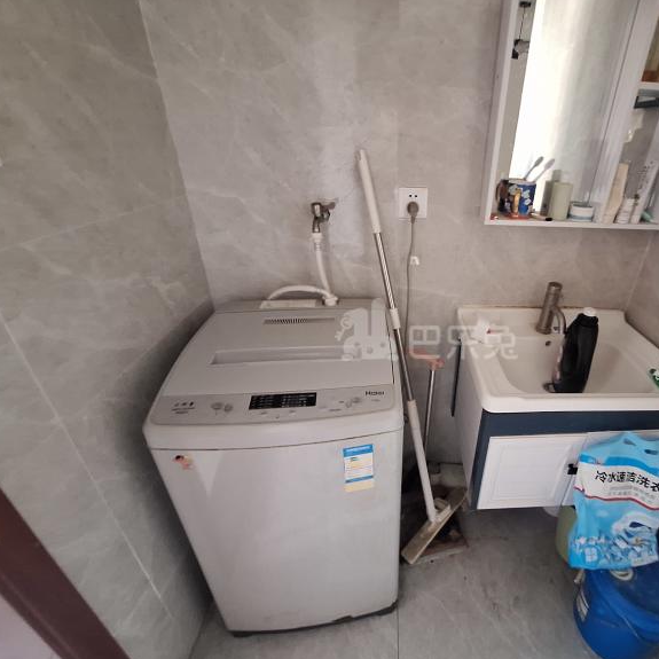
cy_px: 330
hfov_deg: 85.1
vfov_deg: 87.4
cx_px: 426
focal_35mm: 16
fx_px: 345
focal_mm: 1.74
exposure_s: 1/20
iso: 500
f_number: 2.2
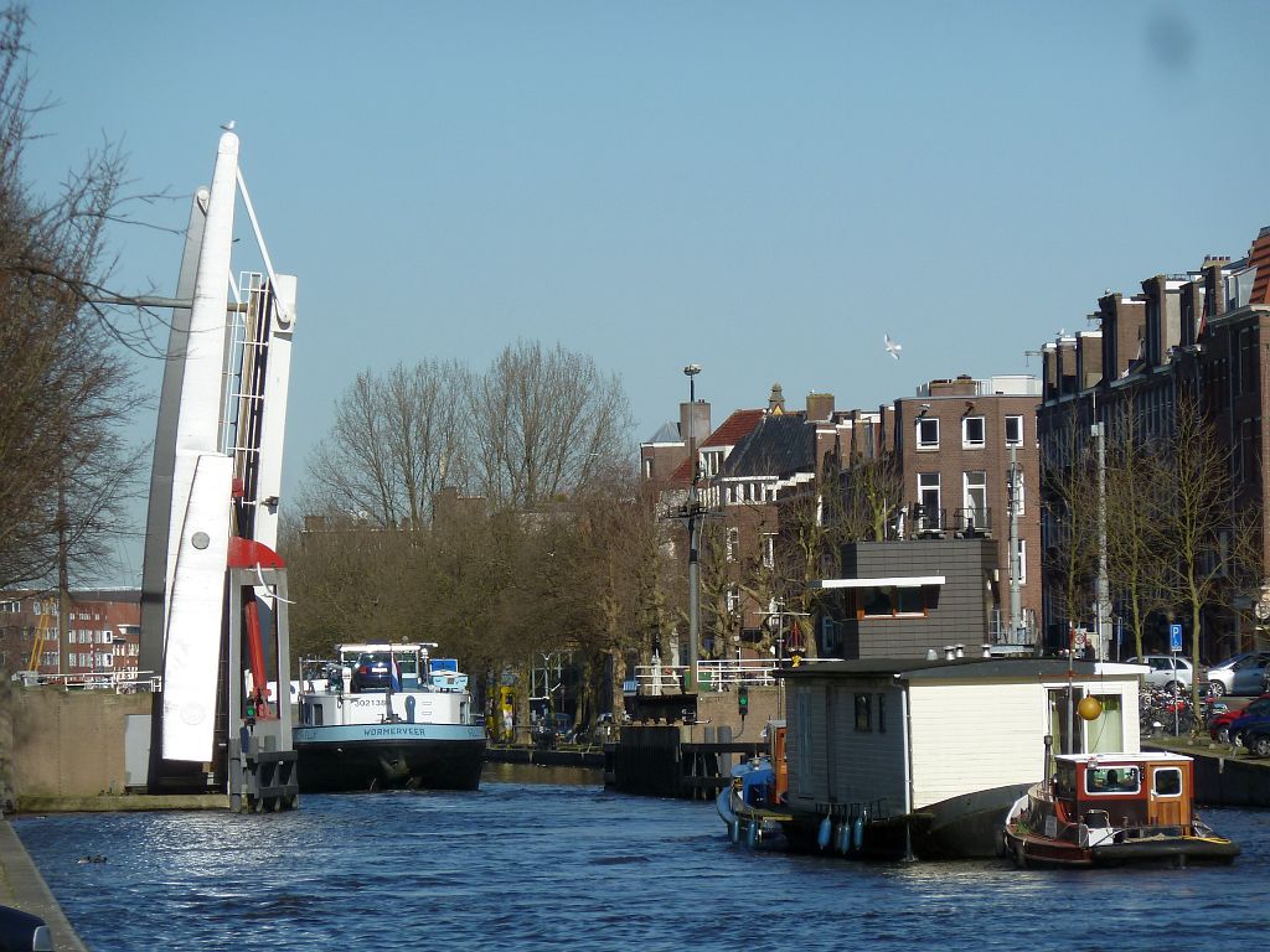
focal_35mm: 242
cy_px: 476
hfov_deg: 8.2
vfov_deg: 6.1
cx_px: 635
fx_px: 8879
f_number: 5.6
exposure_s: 1/400
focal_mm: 39.7
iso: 80
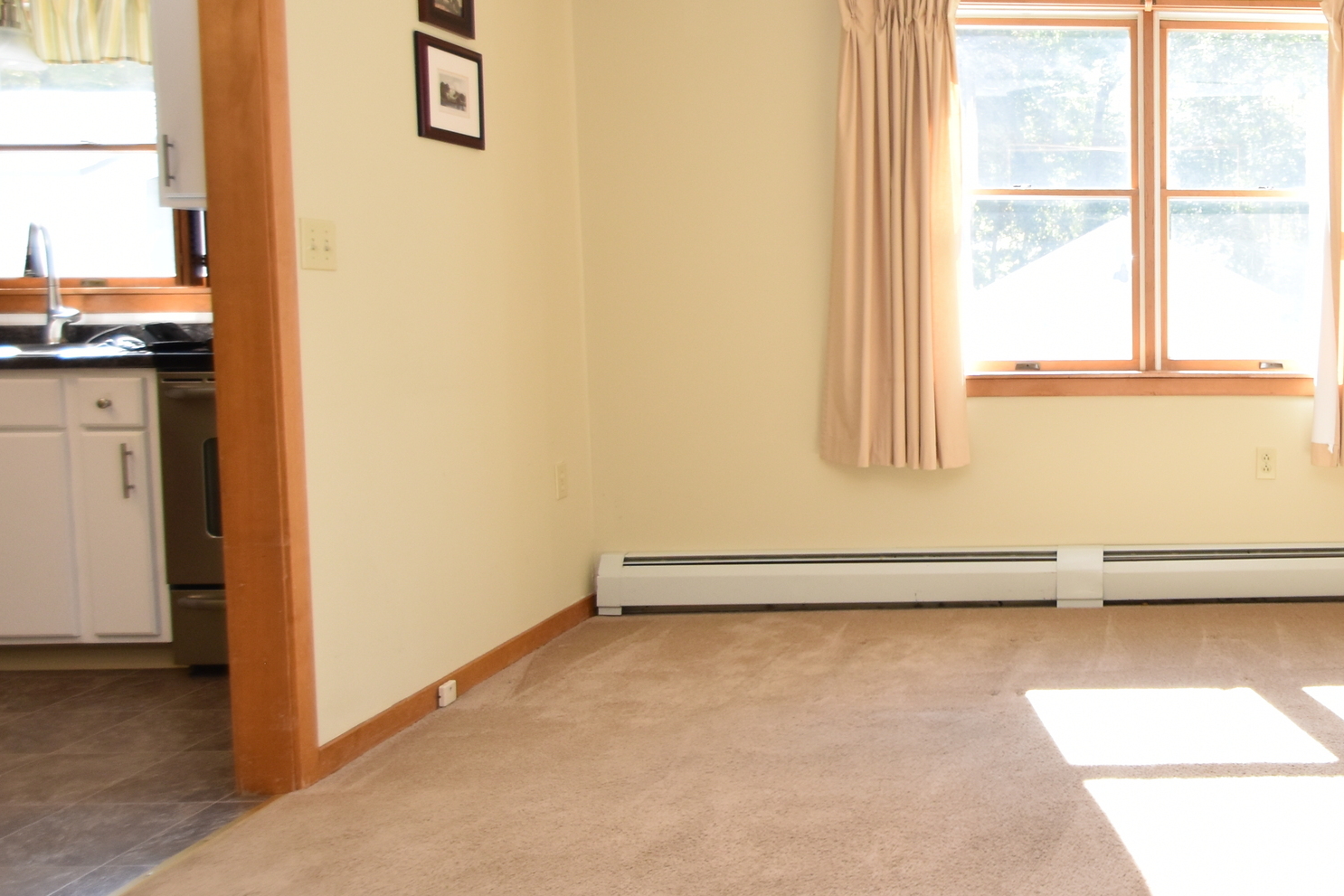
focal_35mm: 31
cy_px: 373
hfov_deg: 51.7
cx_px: 1257
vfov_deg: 42.2
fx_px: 1157
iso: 400
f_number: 5.6
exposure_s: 1/125
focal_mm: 10
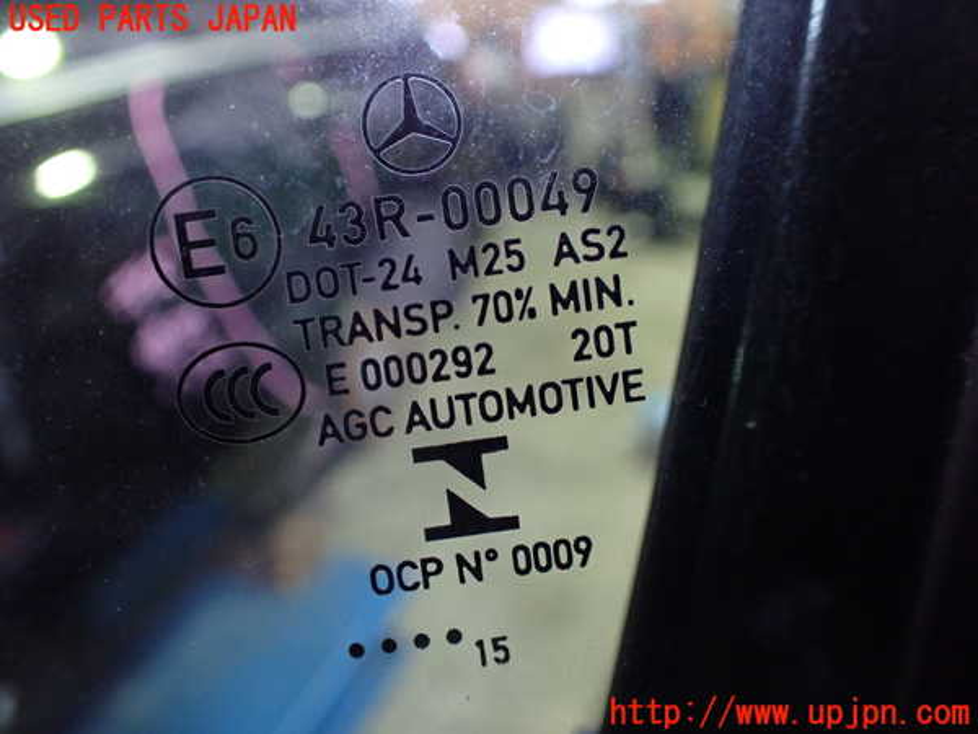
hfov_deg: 60.0
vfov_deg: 46.8
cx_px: 489
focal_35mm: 30
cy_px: 367
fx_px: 848
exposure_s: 1/50
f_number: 2.3
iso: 800
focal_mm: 5.4
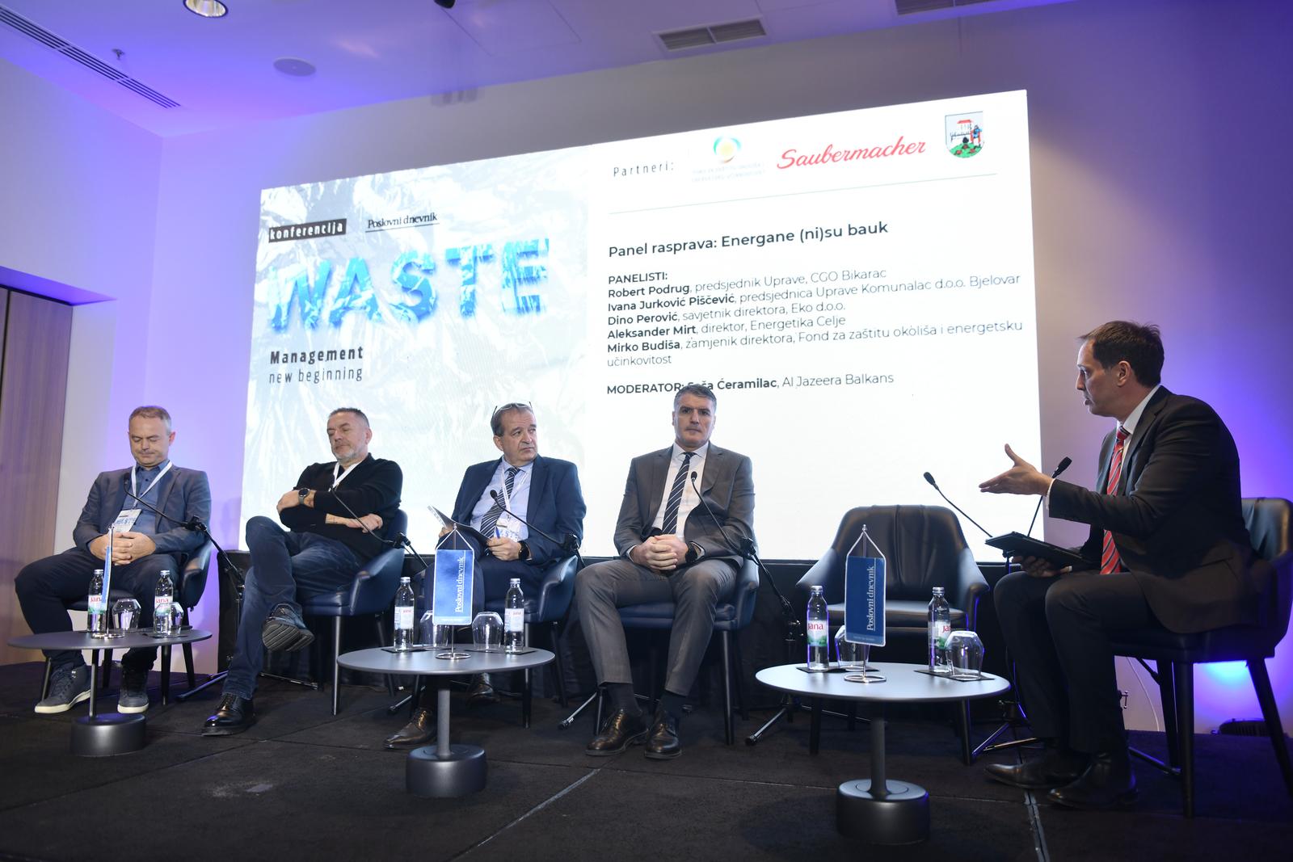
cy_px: 431
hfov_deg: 65.5
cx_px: 646
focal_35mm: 28
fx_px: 1006
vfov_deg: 46.4
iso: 500
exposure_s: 1/250
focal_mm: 28
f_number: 2.8
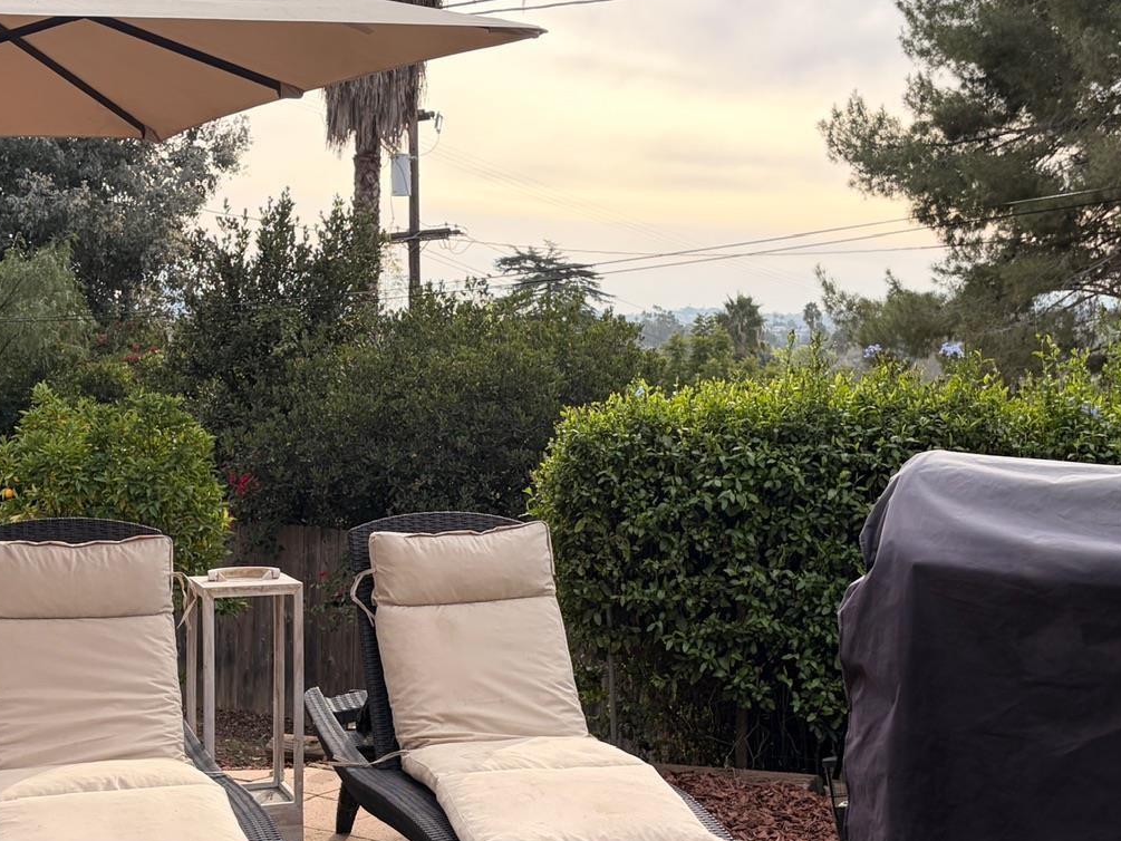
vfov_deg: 27.5
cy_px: 482
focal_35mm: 53
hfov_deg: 36.1
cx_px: 484
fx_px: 1717
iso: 64
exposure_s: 1/2141
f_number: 1.6
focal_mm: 5.96
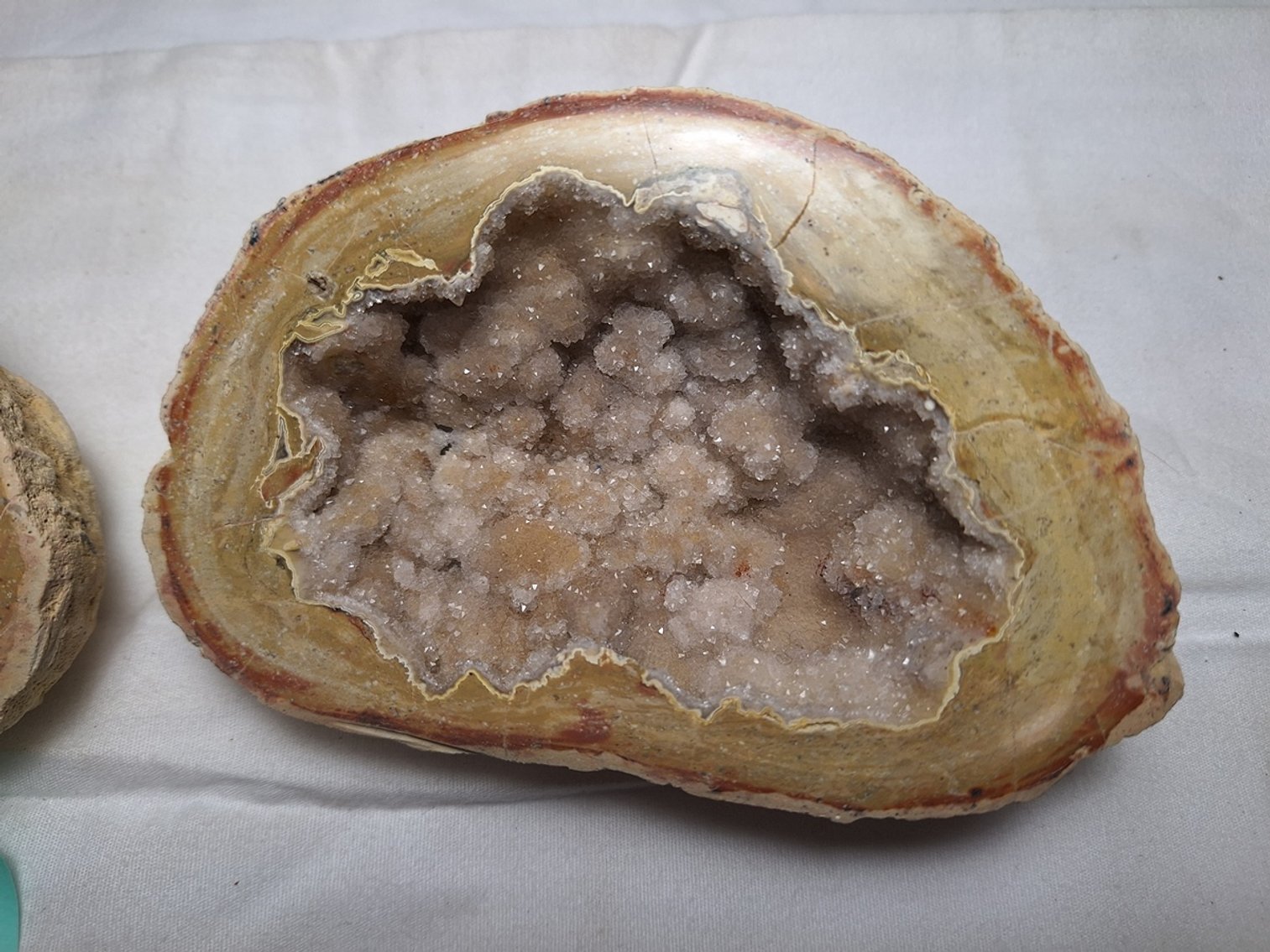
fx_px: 844
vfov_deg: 58.9
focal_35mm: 23
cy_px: 476
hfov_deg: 73.9
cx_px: 635
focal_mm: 5.54
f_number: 1.8
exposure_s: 1/163
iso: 40
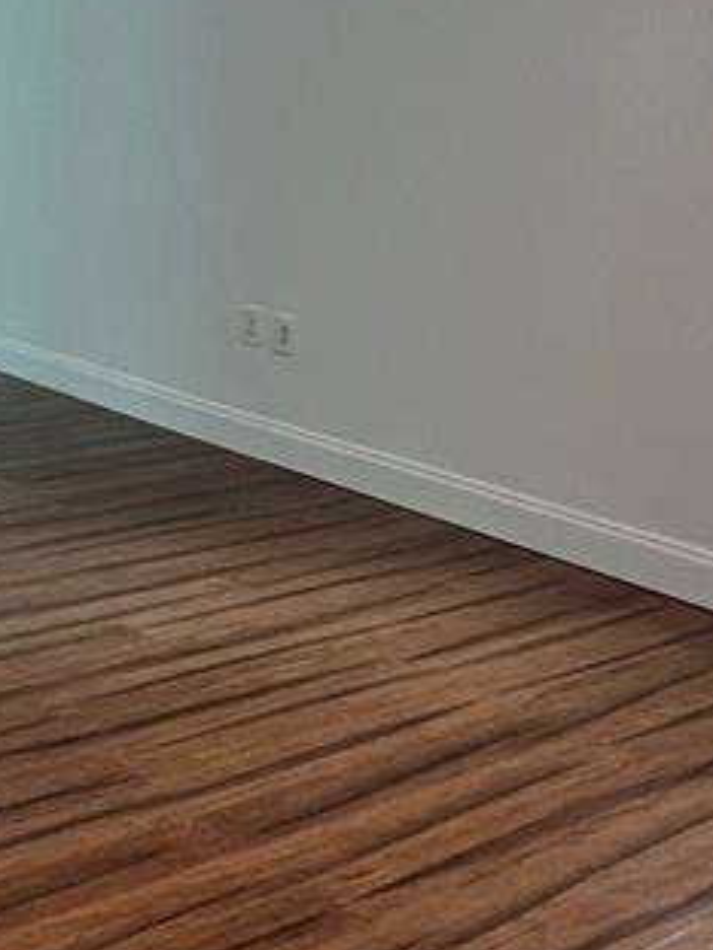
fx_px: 1373
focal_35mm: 50
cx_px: -110
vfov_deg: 37.5
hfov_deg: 26.4
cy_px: 277
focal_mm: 1.57
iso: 200
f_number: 1.8
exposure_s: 1/120
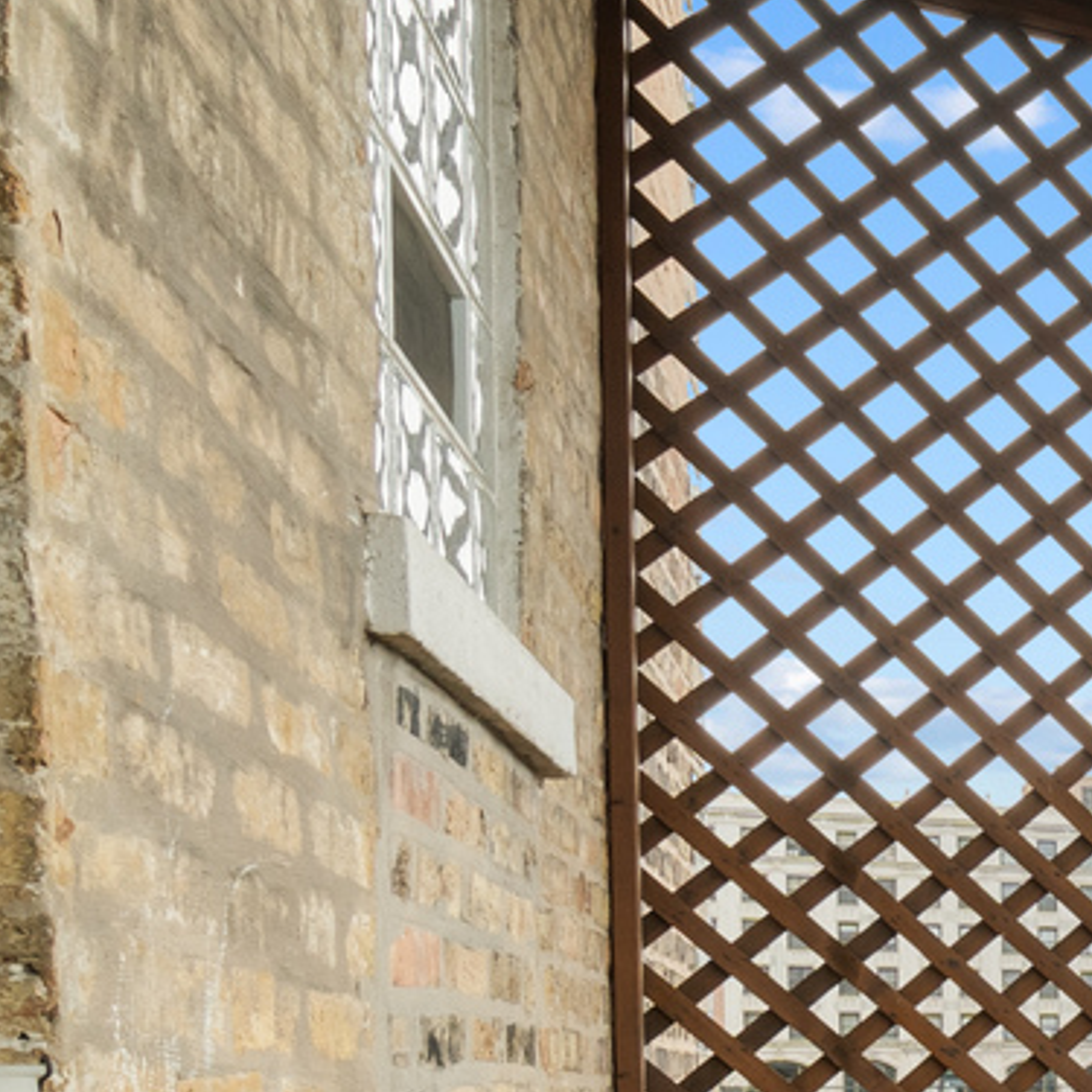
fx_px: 1963
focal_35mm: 55
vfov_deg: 29.1
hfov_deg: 20.8
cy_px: 1086
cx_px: 1995
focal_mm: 10
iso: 400
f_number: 9
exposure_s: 1/25
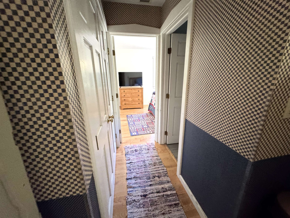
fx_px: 117
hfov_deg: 102.1
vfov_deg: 85.7
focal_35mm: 14
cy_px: 109
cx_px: 145
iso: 640
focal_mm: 2.22
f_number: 2.2
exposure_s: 1/60
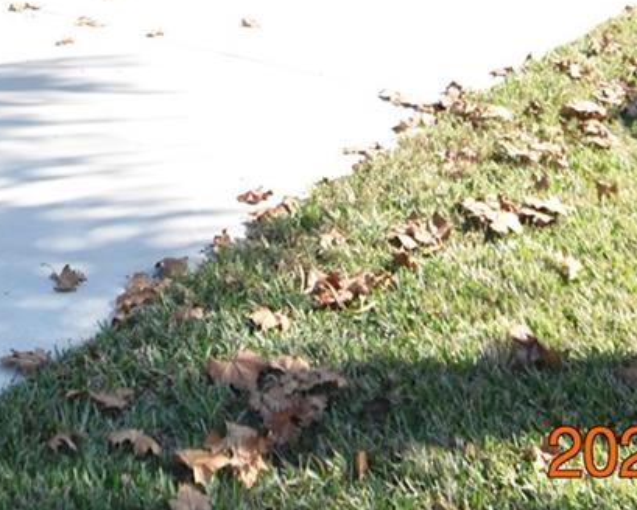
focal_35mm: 55
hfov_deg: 32.7
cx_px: 89
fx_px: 1038
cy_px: -252
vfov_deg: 22.7
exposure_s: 1/2000
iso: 800
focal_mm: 10
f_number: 3.5
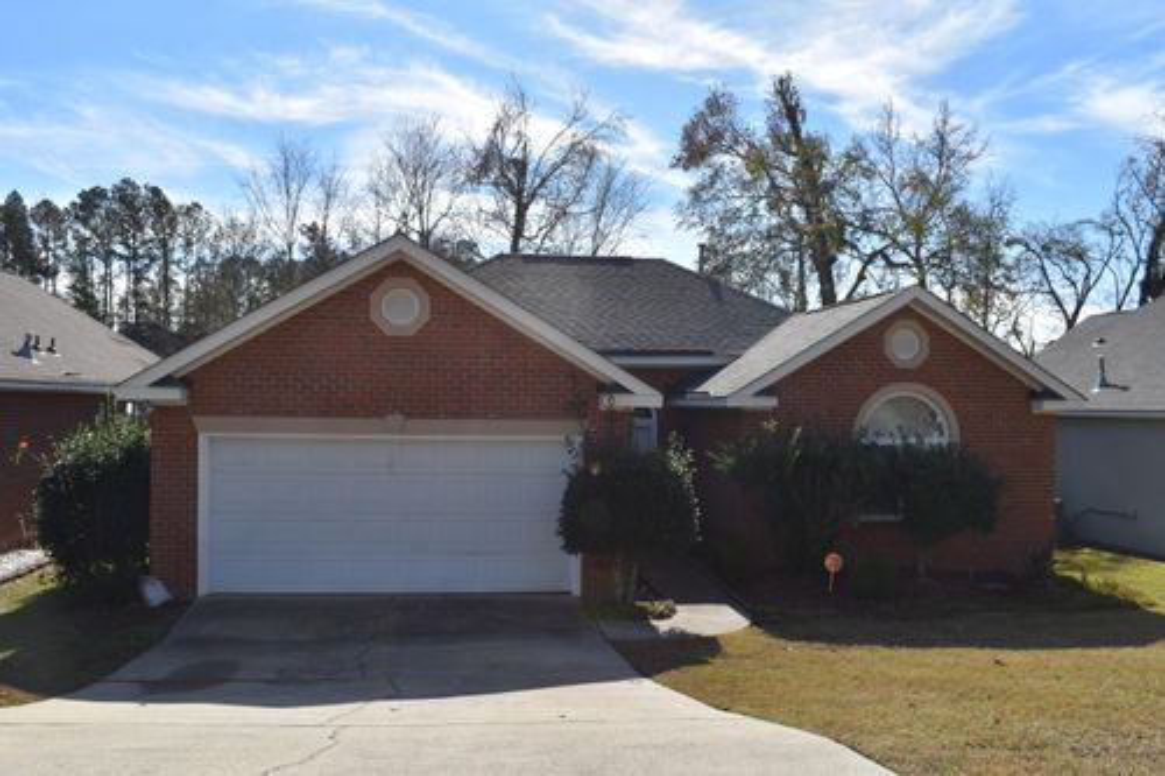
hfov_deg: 59.5
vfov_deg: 41.7
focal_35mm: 32
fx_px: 1019
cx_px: 582
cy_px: 388
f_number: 11
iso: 100
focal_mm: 21
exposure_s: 1/200
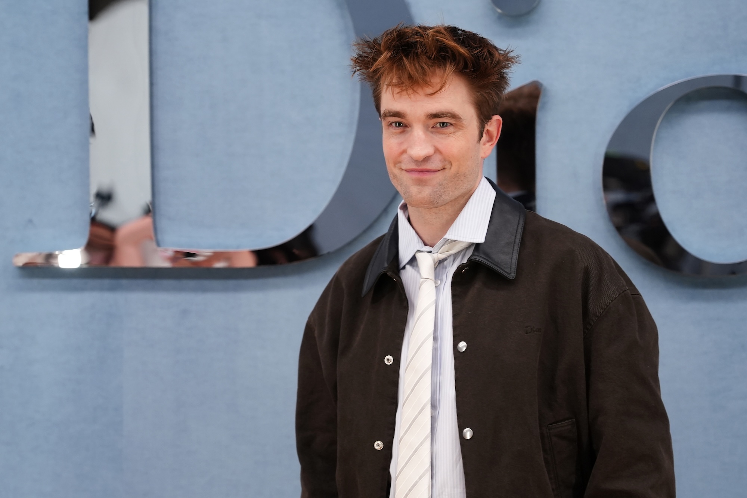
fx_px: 2178
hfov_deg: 19.5
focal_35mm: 105
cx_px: 374
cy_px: 249
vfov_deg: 13.0
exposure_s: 1/200
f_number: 2.5
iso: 1250
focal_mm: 70
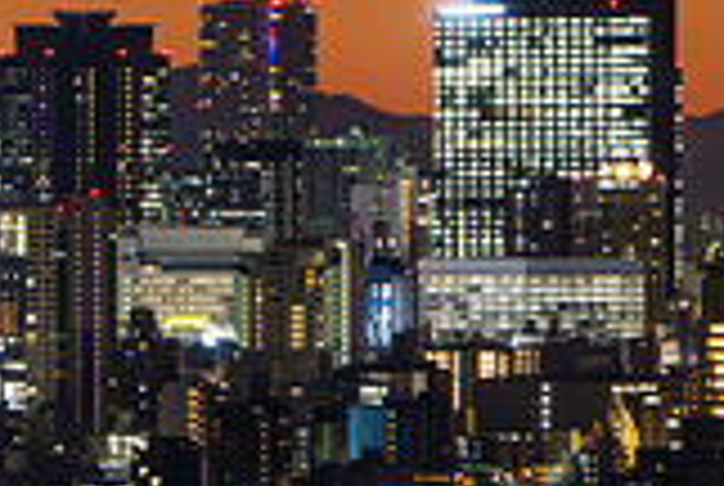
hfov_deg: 3.4
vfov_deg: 2.3
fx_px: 11988
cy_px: 351
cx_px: -360
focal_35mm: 595
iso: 100
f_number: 11
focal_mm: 160
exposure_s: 15
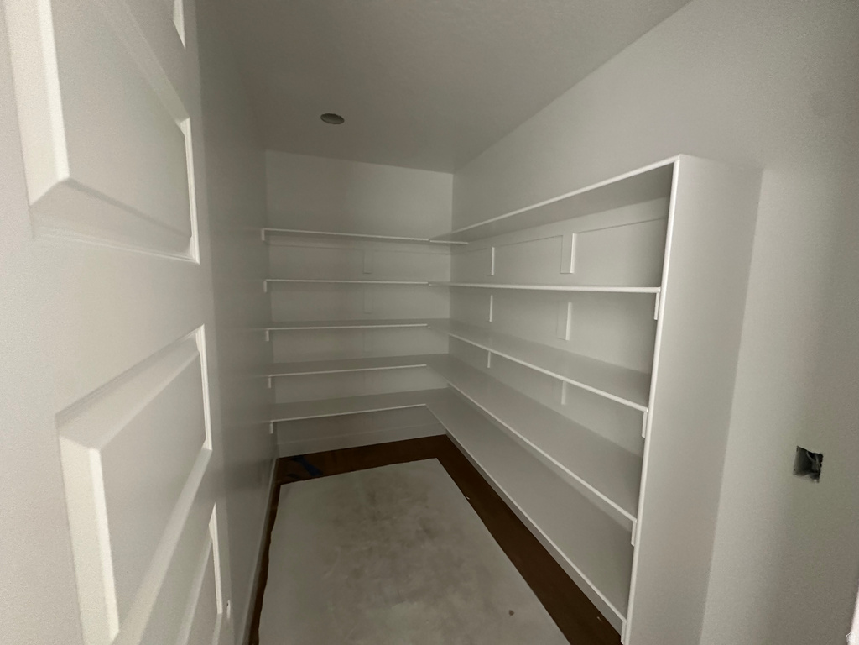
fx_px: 347
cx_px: 430
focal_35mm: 14
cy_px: 322
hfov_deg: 102.1
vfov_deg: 85.7
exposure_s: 1/60
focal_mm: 2.22
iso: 800
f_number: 2.2
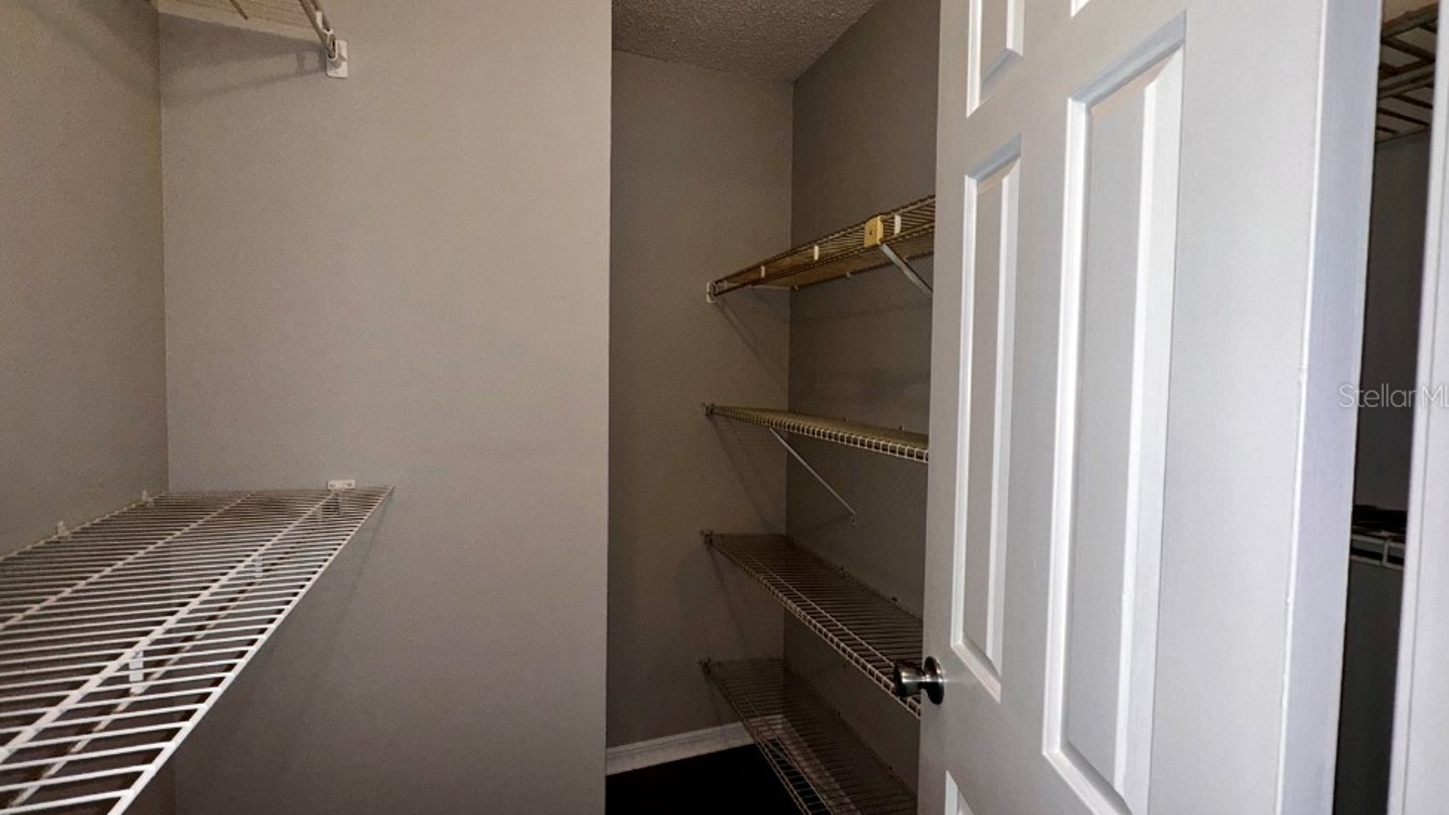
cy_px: 395
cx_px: 719
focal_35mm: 16
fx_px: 615
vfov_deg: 67.1
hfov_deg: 99.4
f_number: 2.2
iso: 80
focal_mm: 2.22
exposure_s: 1/63
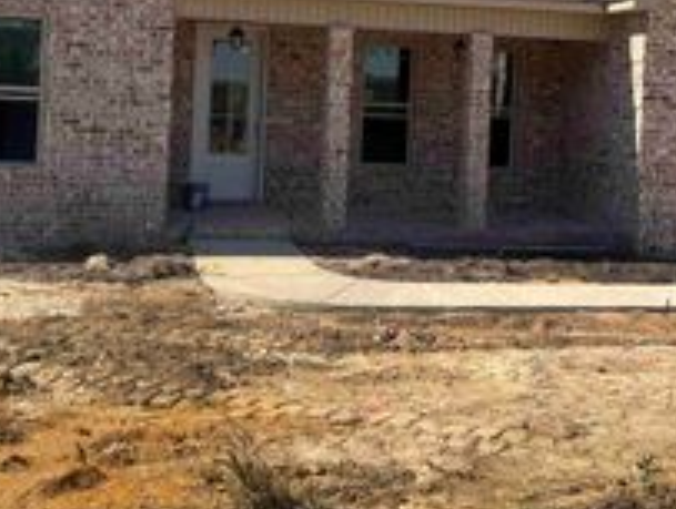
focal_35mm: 59
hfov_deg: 32.5
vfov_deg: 24.5
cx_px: 406
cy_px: 98
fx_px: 1154
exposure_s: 1/4049
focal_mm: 6.76
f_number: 1.78
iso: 80
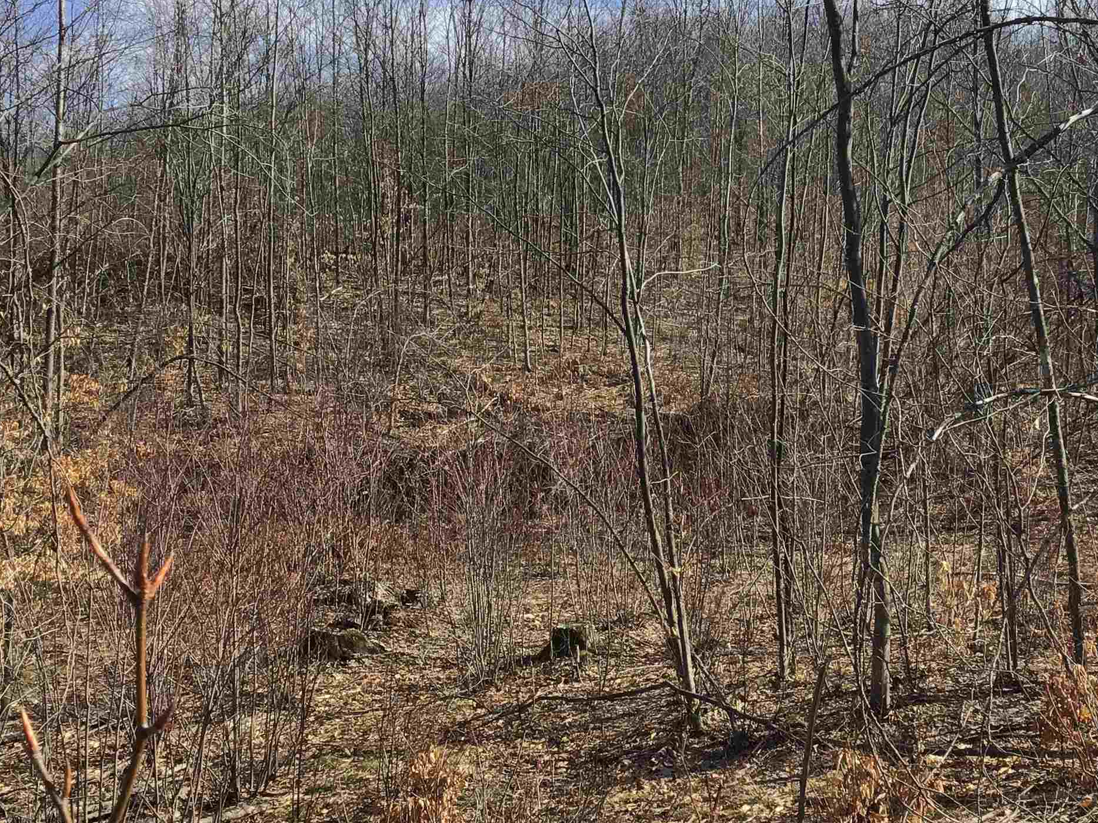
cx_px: 757
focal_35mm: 51
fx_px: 1618
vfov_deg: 28.5
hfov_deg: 37.0
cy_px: 459
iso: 25
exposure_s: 1/769
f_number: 2.4
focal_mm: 3.3
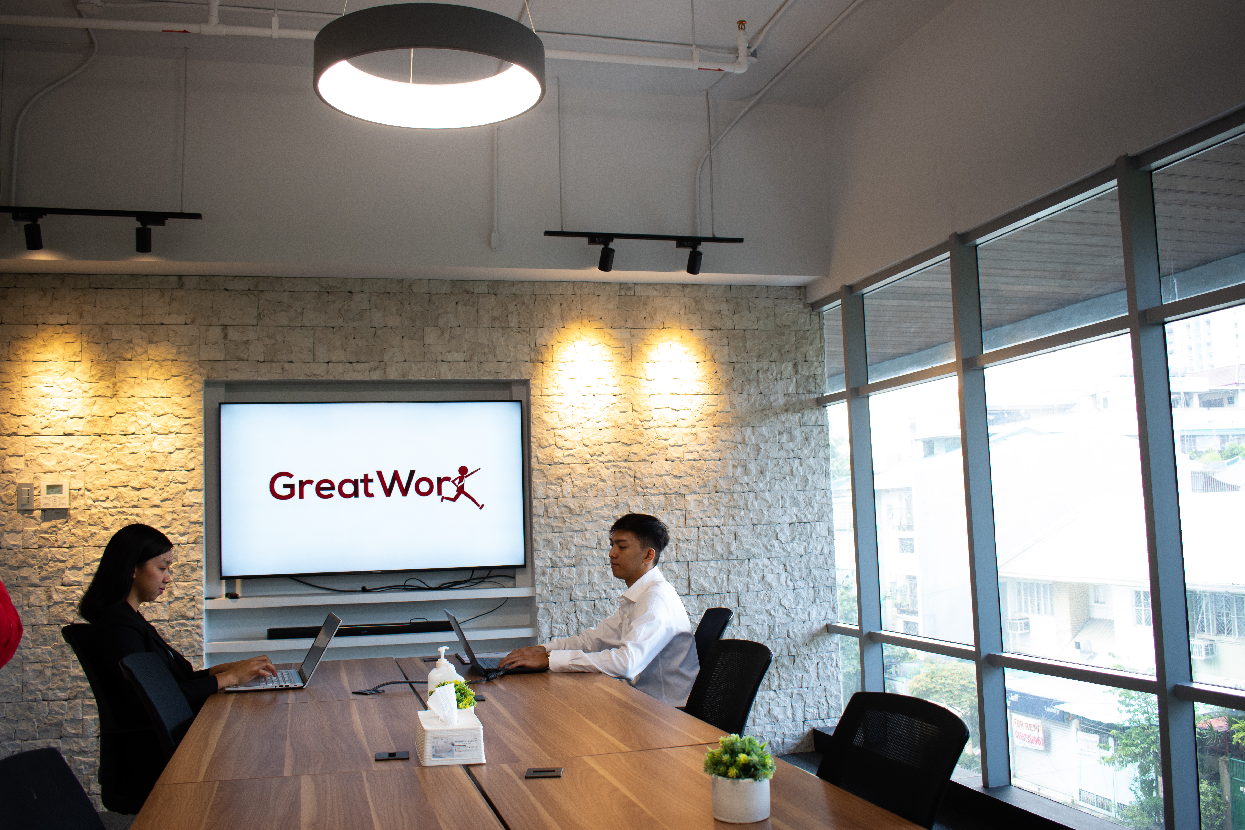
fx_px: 1141
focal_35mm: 33
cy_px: 415
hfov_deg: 57.2
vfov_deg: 40.0
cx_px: 622
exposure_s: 1/60
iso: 400
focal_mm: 22
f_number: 4
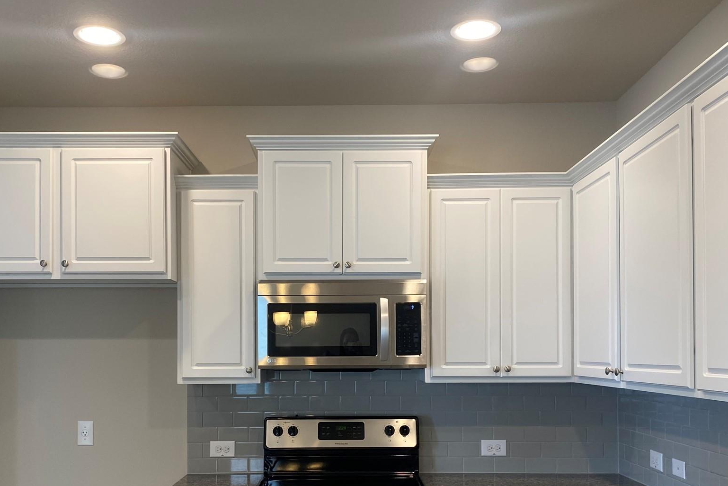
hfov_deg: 53.1
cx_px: 339
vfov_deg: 36.3
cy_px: 348
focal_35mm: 36
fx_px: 728
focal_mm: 4.25
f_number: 1.8
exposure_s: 1/120
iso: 125
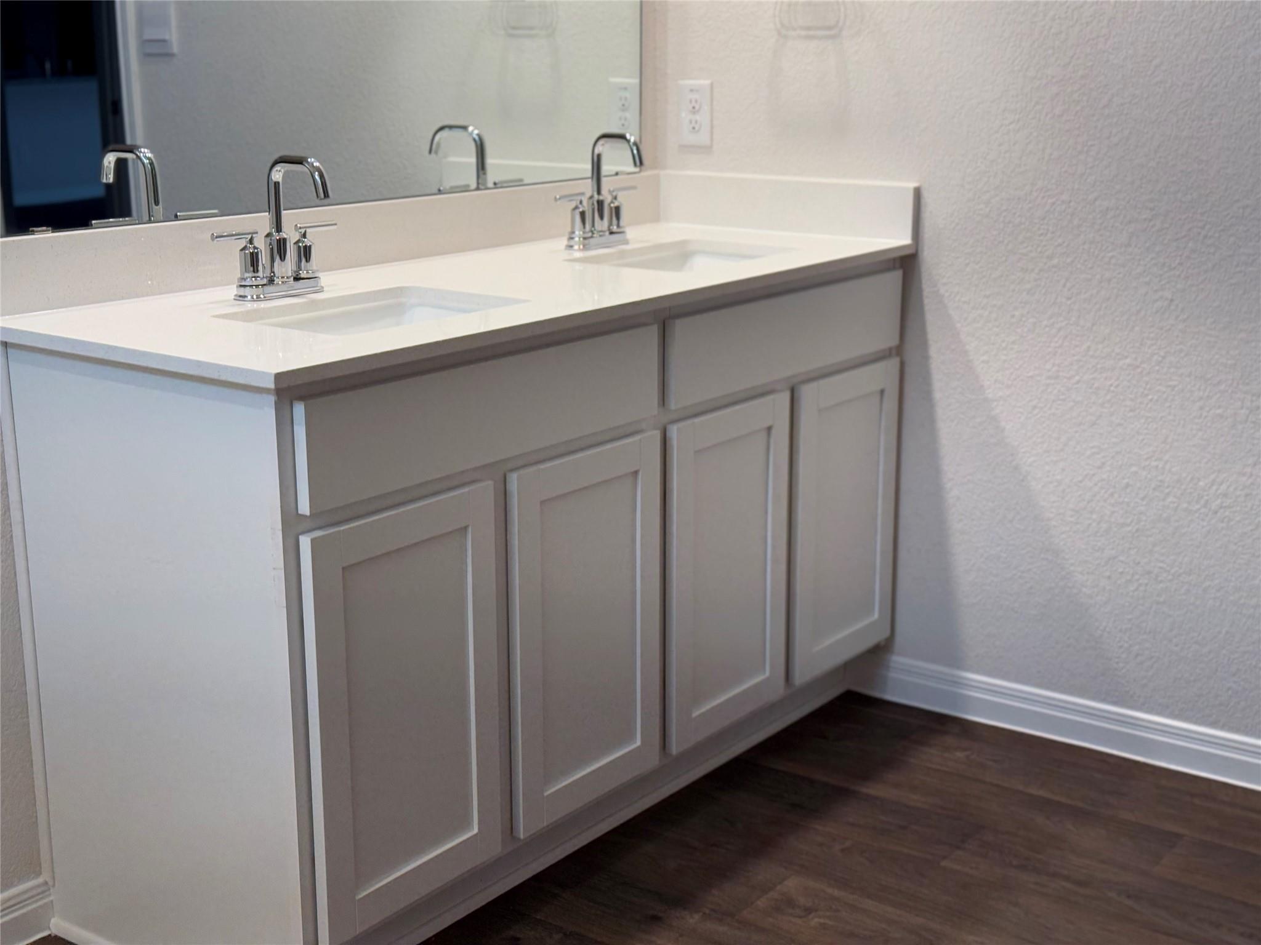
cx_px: 630
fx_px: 1749
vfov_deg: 30.3
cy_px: 472
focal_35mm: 48
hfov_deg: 39.7
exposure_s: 1/60
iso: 100
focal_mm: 6.76
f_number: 1.78
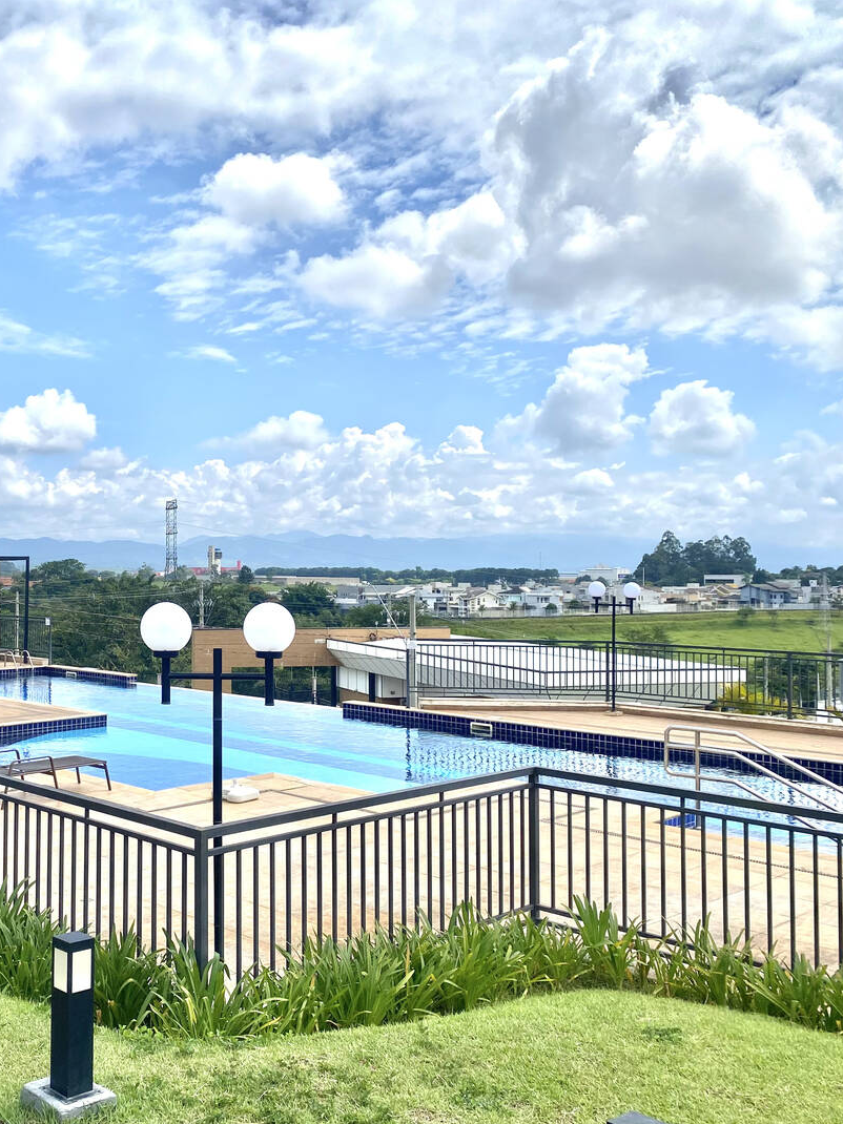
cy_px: 558
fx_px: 1137
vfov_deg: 52.6
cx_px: 163
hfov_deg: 39.0
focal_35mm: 35
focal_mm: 4.25
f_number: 1.8
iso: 32
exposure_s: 1/5236
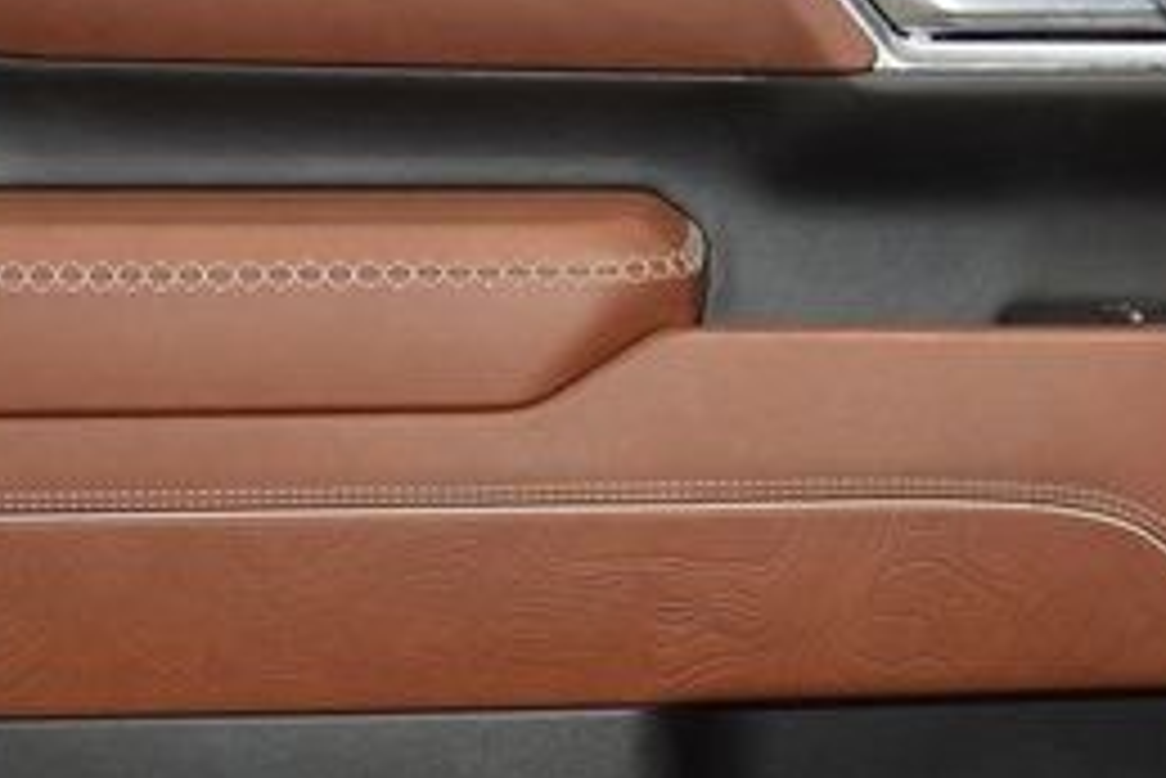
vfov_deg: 15.3
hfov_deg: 22.7
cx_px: 801
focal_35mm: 89
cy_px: 609
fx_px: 2884
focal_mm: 24
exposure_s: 1/60
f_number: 3.8
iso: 800
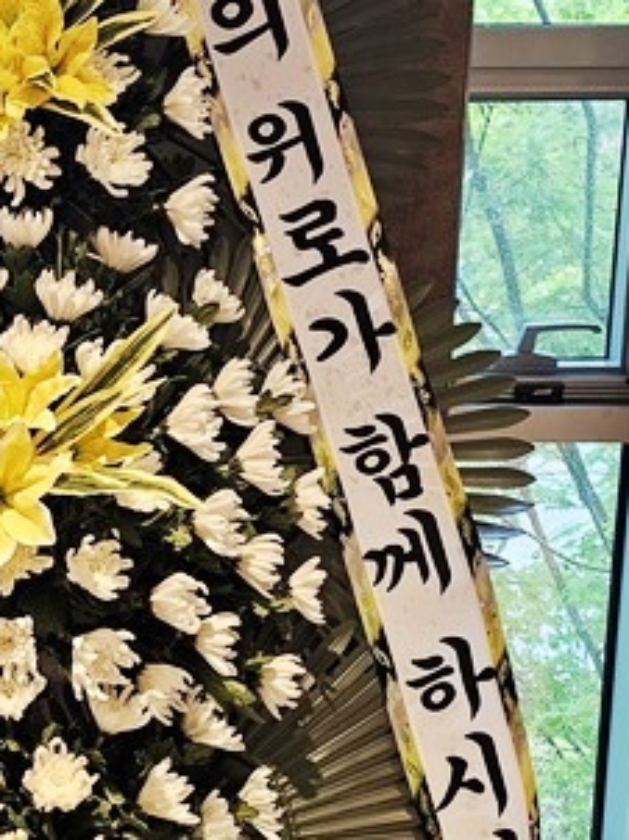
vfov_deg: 31.7
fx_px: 1480
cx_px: 53
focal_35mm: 61
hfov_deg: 23.3
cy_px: 395
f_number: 1.7
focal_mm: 6.3
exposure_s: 1/120
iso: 320
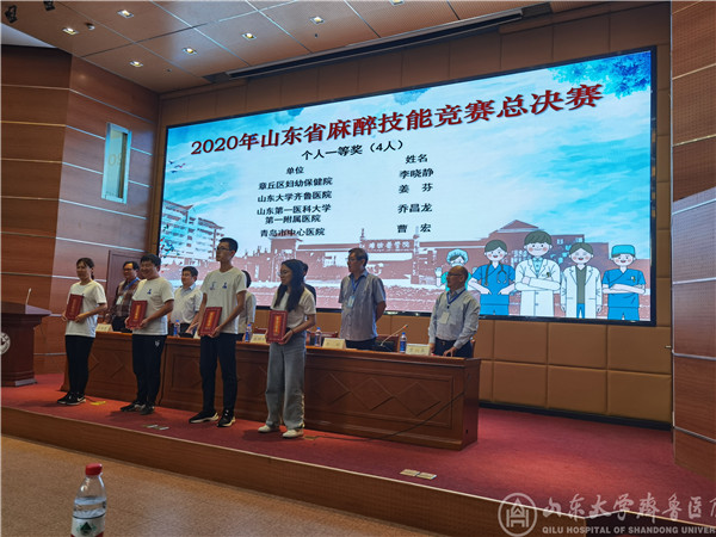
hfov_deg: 65.3
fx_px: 558
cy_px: 268
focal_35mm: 27
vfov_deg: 51.4
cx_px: 358
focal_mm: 6.71
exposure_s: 1/120
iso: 50
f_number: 1.9
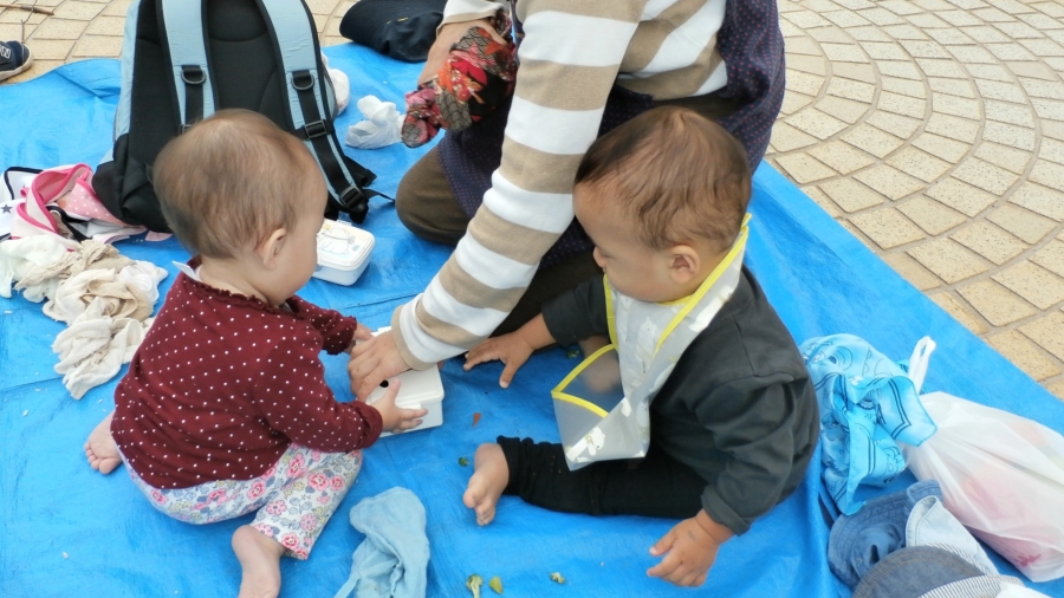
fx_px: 875
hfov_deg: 62.6
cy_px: 253
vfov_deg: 37.7
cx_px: 495
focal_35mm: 31
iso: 100
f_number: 3
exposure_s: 1/640
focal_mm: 4.5
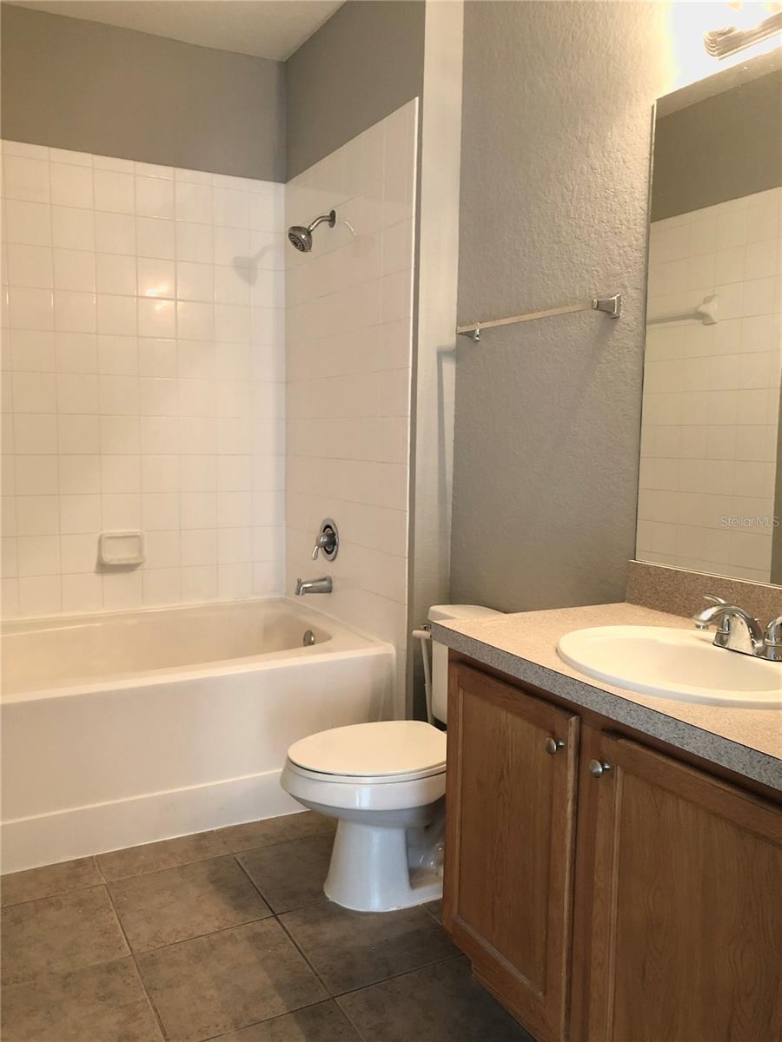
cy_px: 521
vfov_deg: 63.4
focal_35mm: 28
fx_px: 843
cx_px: 391
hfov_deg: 49.7
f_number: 1.8
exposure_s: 1/15
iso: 80
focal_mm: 4
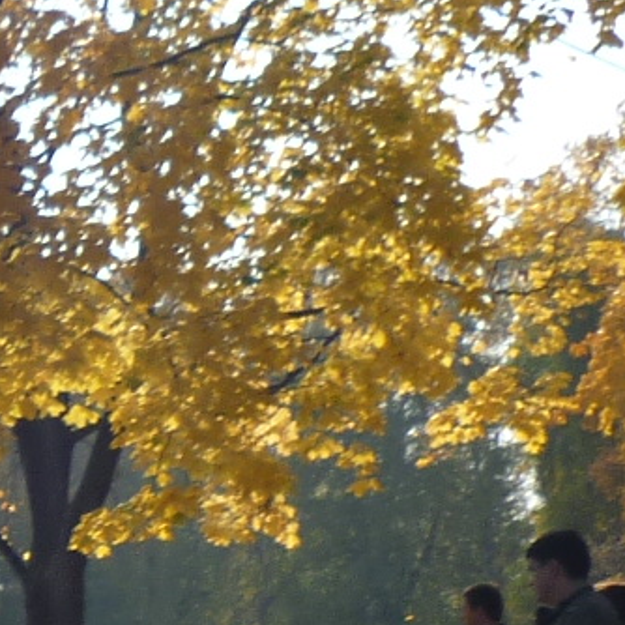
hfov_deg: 9.6
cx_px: -720
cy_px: 705
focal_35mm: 168
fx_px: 3432
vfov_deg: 10.3
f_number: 8
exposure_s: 1/125
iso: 80
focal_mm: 5.5
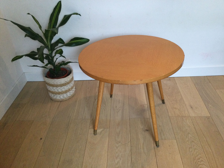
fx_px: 201
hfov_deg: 58.4
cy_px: 84
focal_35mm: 31
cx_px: 112
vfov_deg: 45.4
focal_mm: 3.3
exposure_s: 1/33
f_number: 2.4
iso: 160
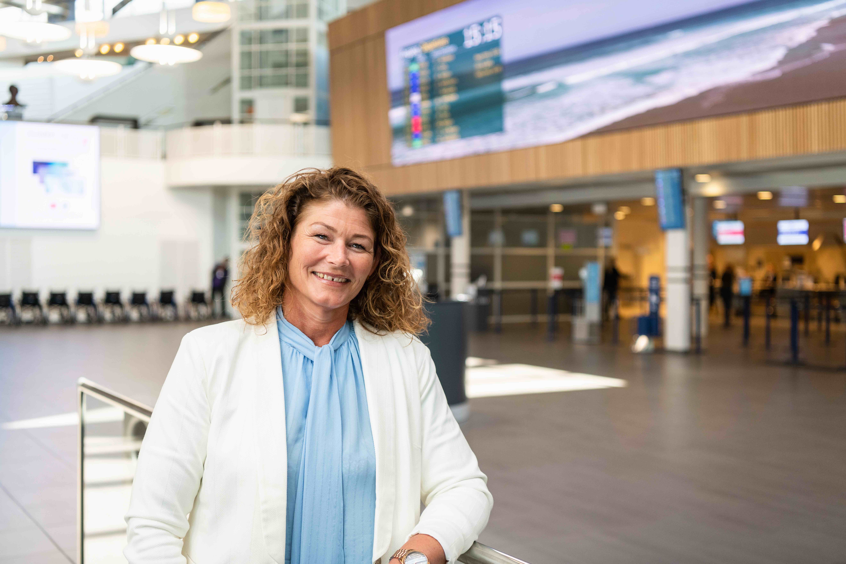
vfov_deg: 29.2
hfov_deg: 42.7
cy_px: 282
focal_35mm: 46
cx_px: 423
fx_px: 1081
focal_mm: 46
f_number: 3.2
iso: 500
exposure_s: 1/125
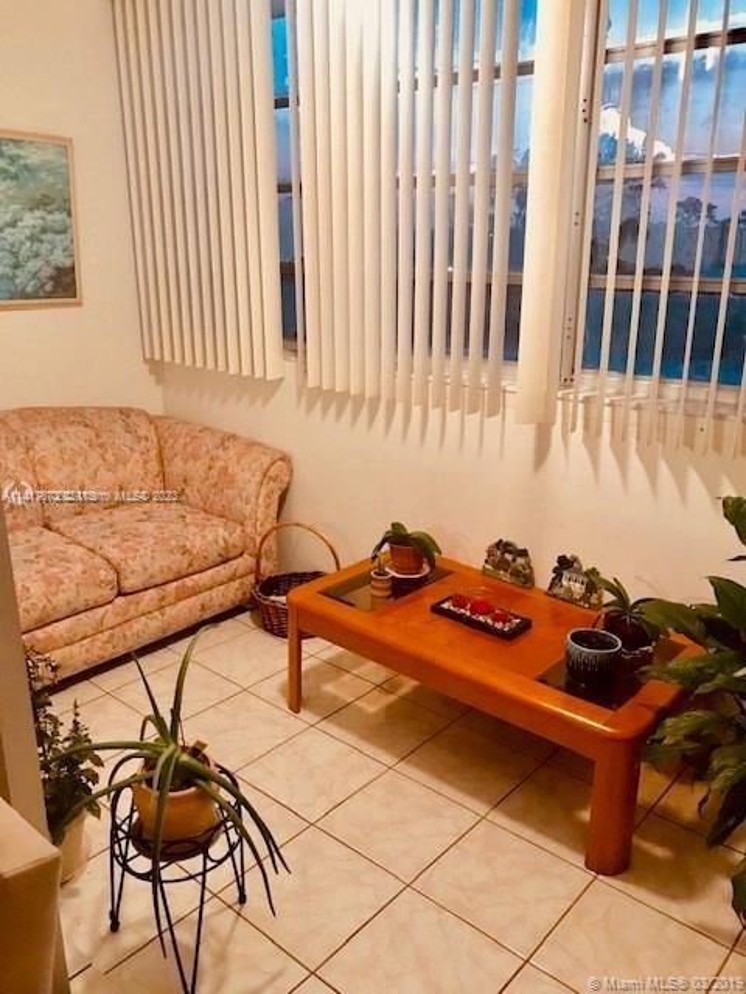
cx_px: 373
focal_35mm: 28
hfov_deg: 49.7
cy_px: 497
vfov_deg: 63.4
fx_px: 805
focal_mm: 3.99
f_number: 1.8
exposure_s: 1/15
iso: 80
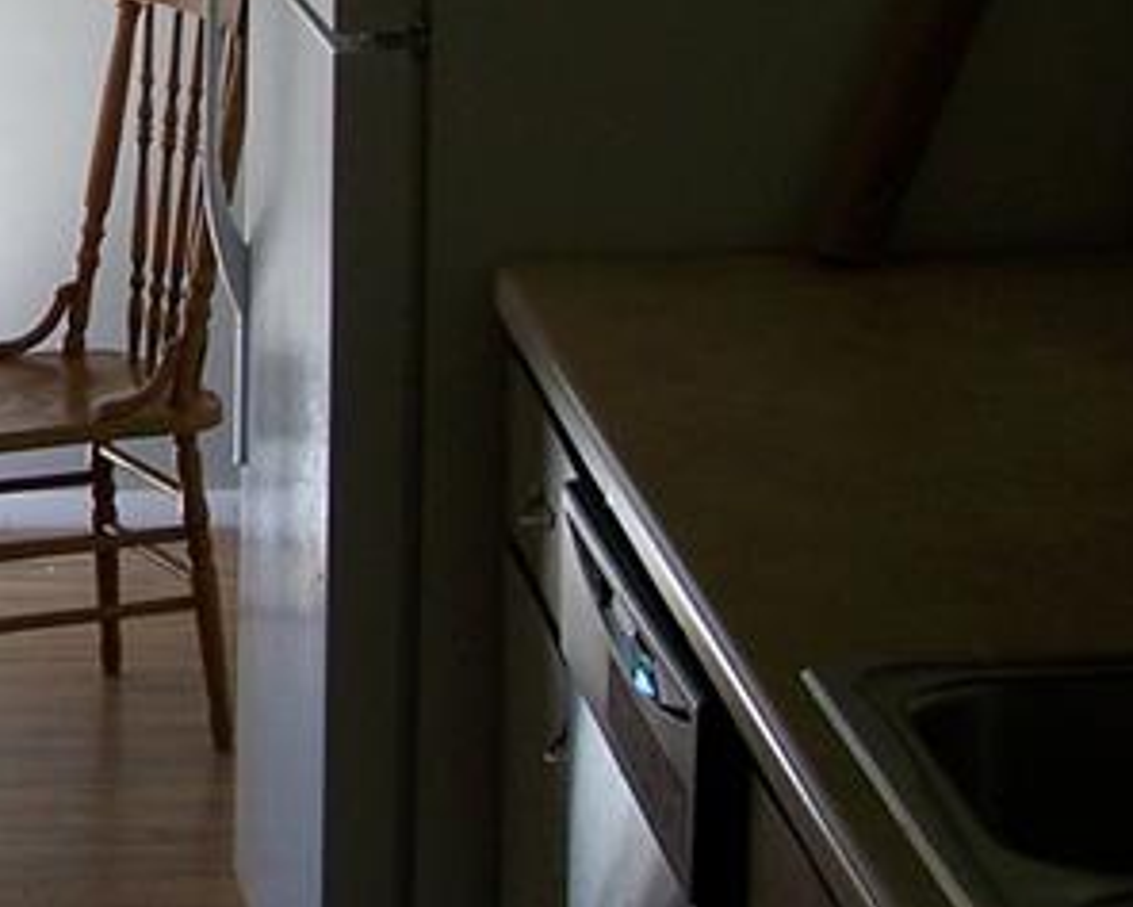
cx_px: -134
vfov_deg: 12.0
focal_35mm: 128
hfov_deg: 14.7
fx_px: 4294
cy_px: 84
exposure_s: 1/100
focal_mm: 6.3
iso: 80
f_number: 2.8
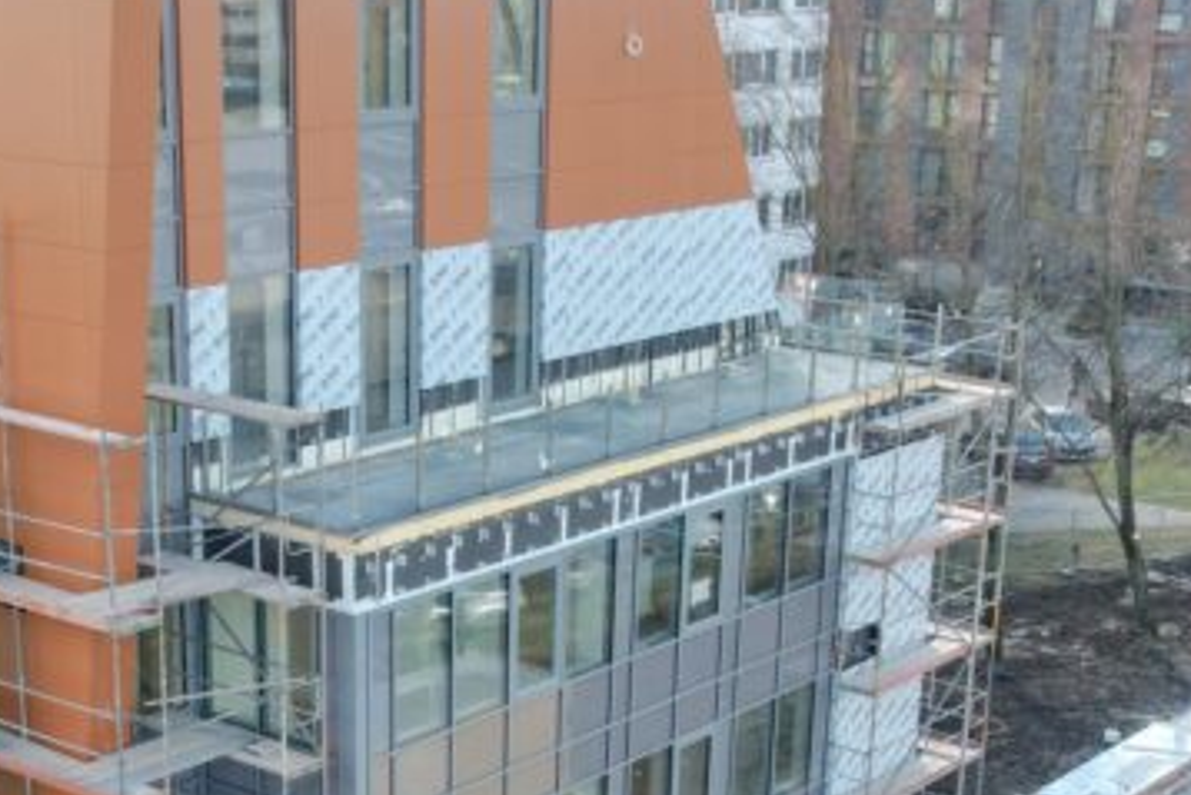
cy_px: 770
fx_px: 2085
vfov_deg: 21.0
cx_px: 403
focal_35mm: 63
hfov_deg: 31.6
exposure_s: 1/400
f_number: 2.8
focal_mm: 8.38
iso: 100
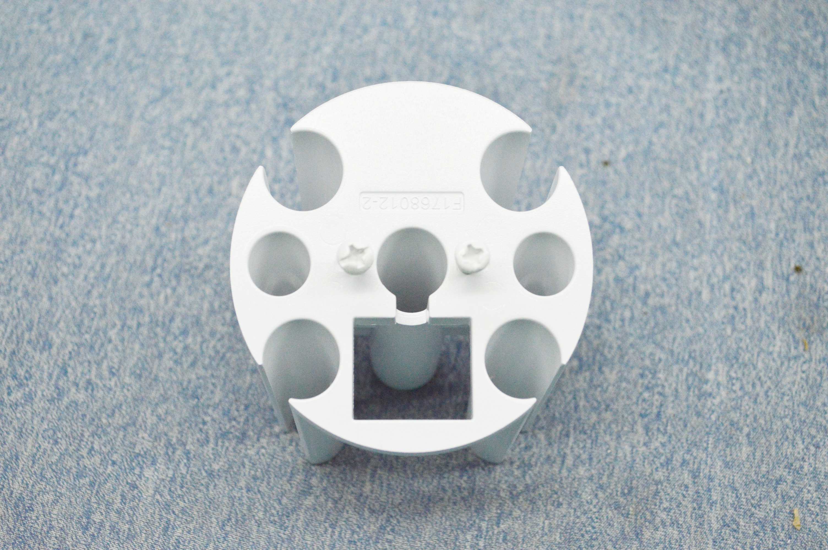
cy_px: 275
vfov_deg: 26.4
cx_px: 414
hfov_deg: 38.9
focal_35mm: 51
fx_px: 1172
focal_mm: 34
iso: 1600
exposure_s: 1/1250
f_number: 5
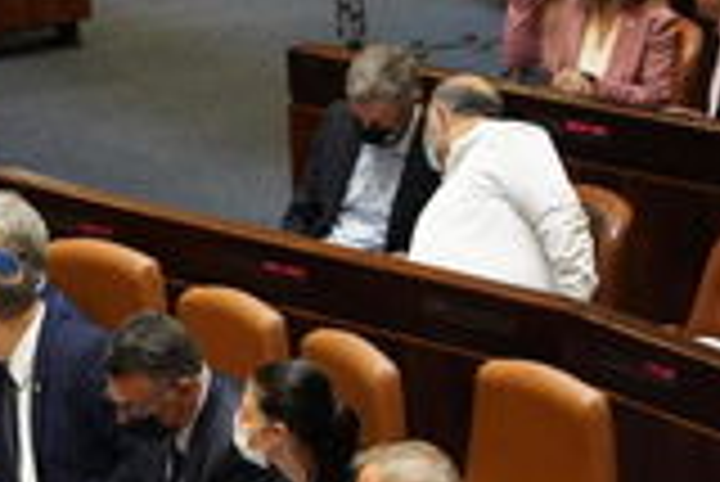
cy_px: 309
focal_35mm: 338
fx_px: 6766
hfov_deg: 6.1
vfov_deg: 4.1
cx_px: -32
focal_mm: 135
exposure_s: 1/200
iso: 10000
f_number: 5.6
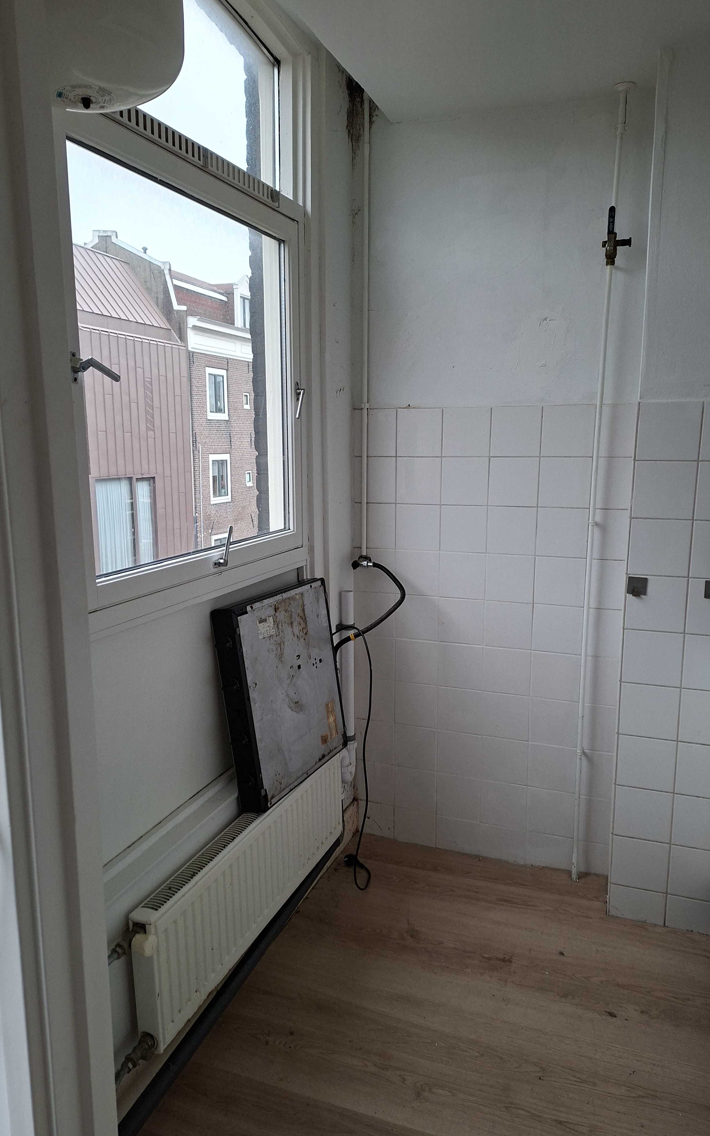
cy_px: 581
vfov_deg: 72.5
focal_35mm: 25
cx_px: 352
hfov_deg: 49.3
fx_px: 774
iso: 160
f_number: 1.8
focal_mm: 5.54
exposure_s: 1/100
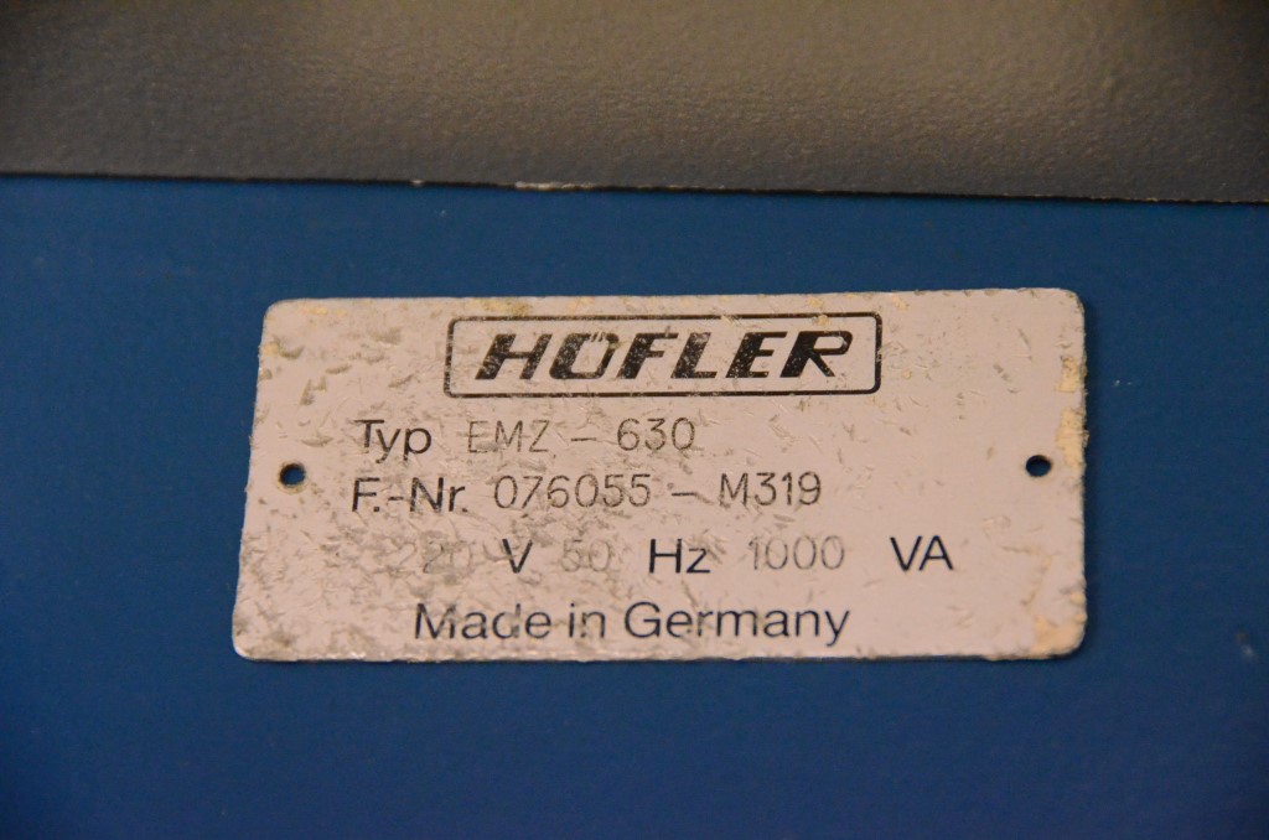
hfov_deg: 10.2
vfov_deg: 6.8
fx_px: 7123
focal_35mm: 202
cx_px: 634
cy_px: 420
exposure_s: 1/640
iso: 6400
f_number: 5.6
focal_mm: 135
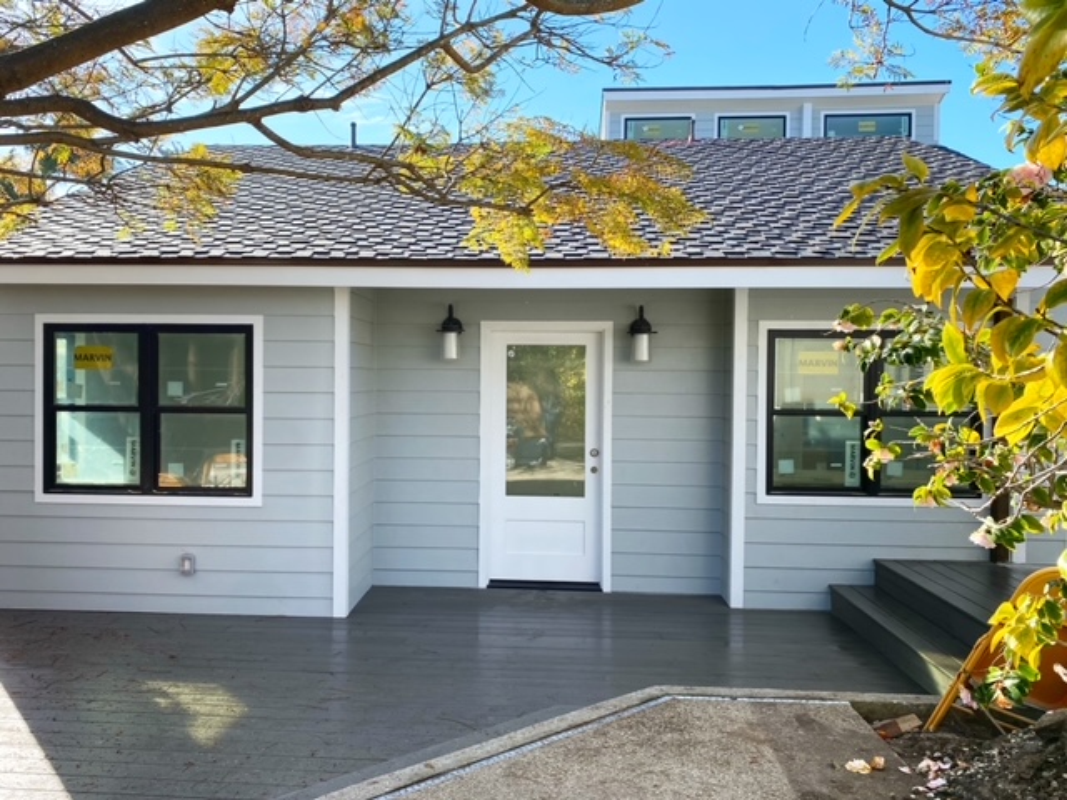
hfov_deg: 67.3
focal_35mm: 26
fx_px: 801
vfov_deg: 53.1
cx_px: 534
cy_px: 400
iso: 32
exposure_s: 1/949
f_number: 1.8
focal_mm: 4.25
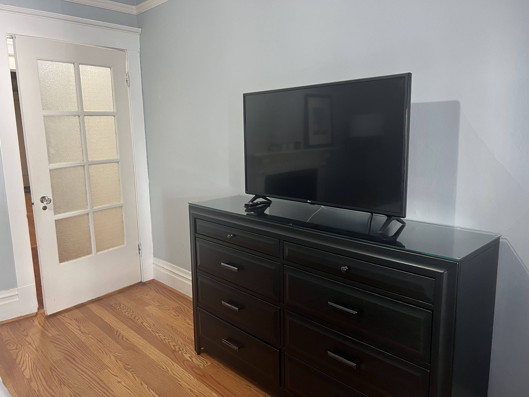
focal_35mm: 26
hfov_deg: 67.3
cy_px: 198
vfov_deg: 53.1
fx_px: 397
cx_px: 264
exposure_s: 1/60
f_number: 1.5
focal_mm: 5.7
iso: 400
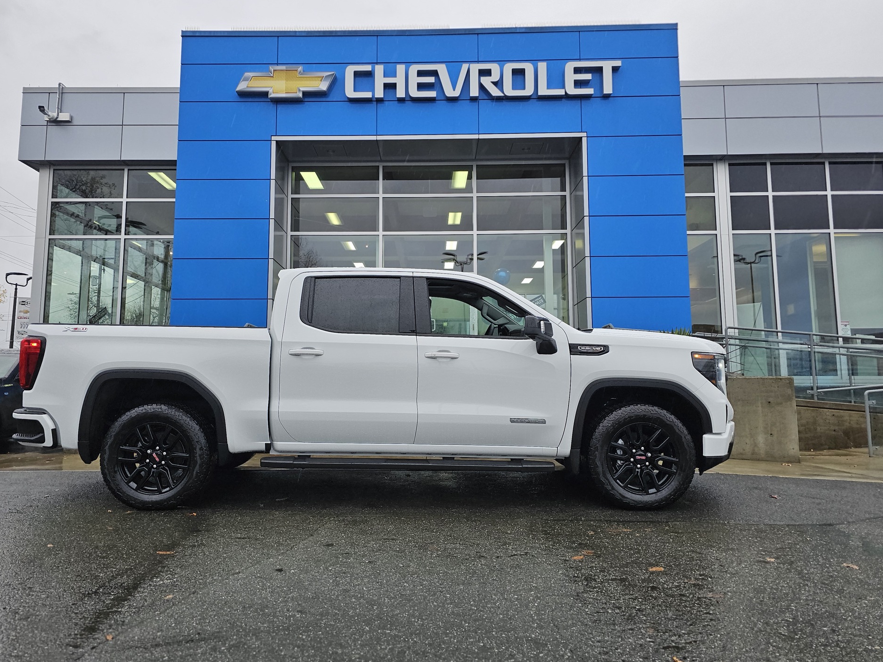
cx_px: 414
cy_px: 323
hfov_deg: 69.3
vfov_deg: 54.9
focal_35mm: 25
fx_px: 638
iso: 32
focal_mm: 6.3
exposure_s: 1/207
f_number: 1.7
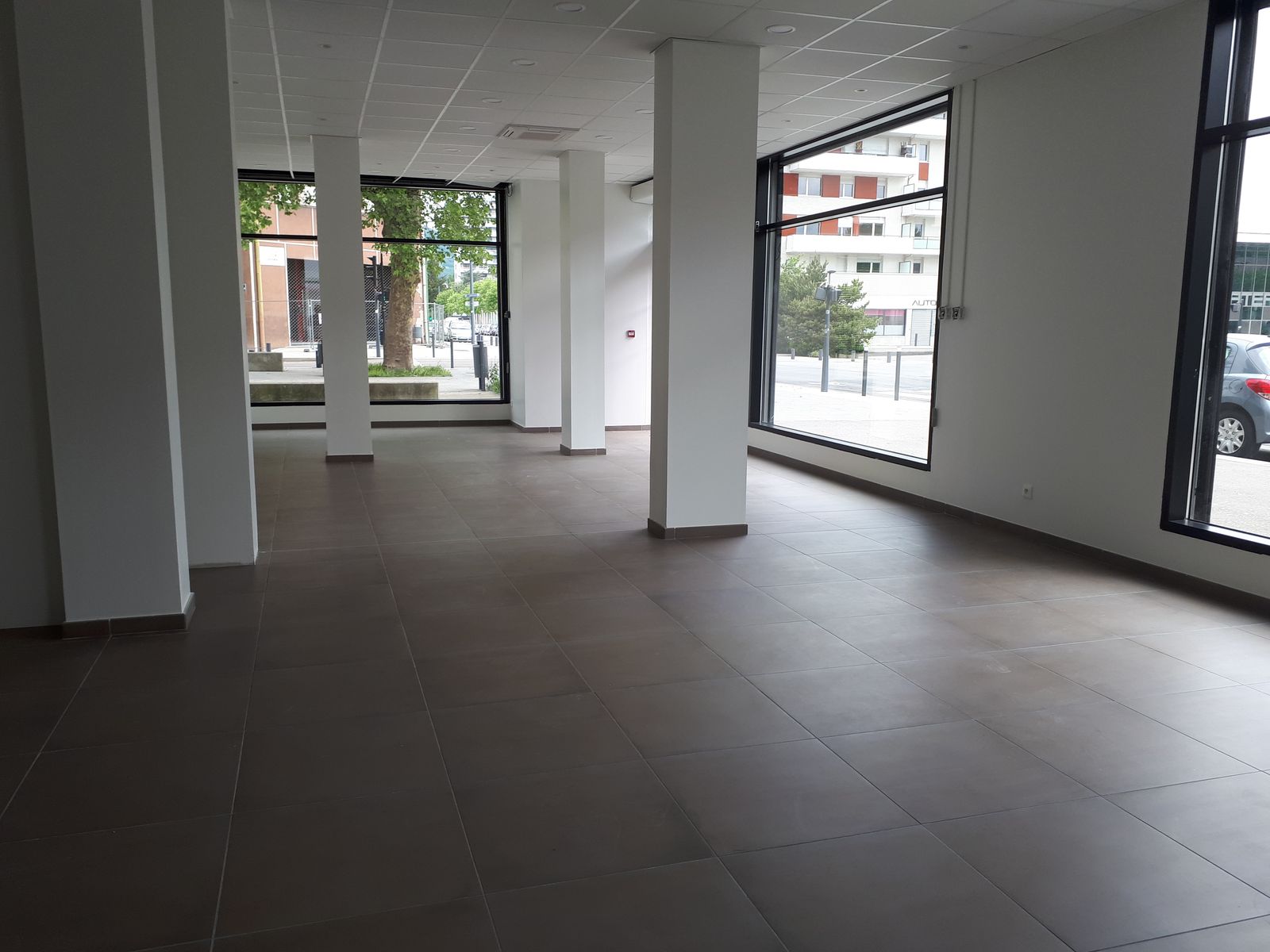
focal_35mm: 27
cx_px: 635
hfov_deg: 65.3
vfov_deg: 51.4
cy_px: 476
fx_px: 991
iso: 40
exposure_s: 1/149
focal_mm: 3.6
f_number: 1.9
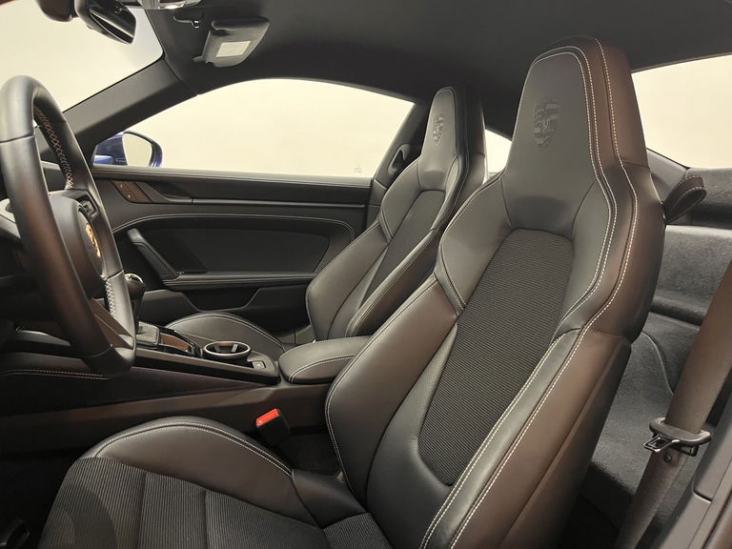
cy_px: 274
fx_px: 550
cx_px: 366
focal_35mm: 26
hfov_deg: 67.3
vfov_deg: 53.1
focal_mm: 5.1
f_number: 1.6
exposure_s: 1/50
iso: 320
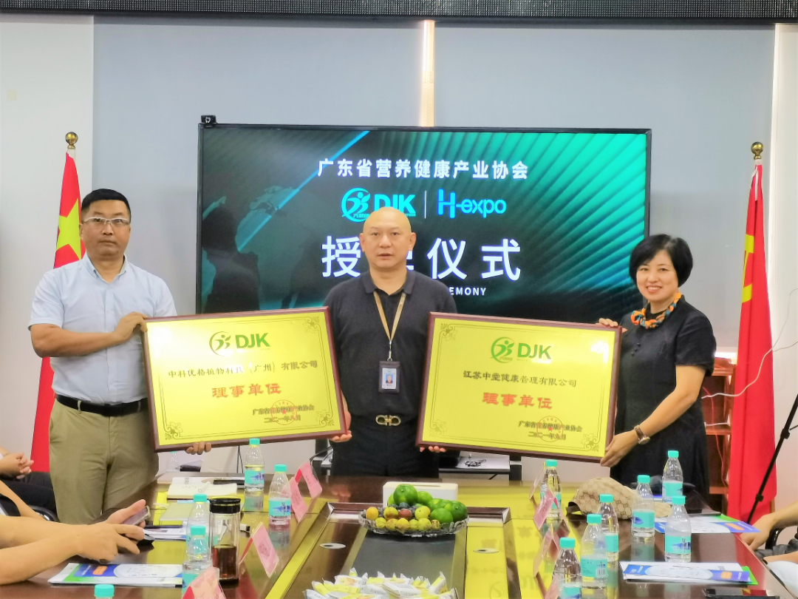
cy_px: 300
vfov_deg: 21.6
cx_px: 399
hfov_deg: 28.6
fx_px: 1568
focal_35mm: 68
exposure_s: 1/50
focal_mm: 5.58
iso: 160
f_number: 1.8
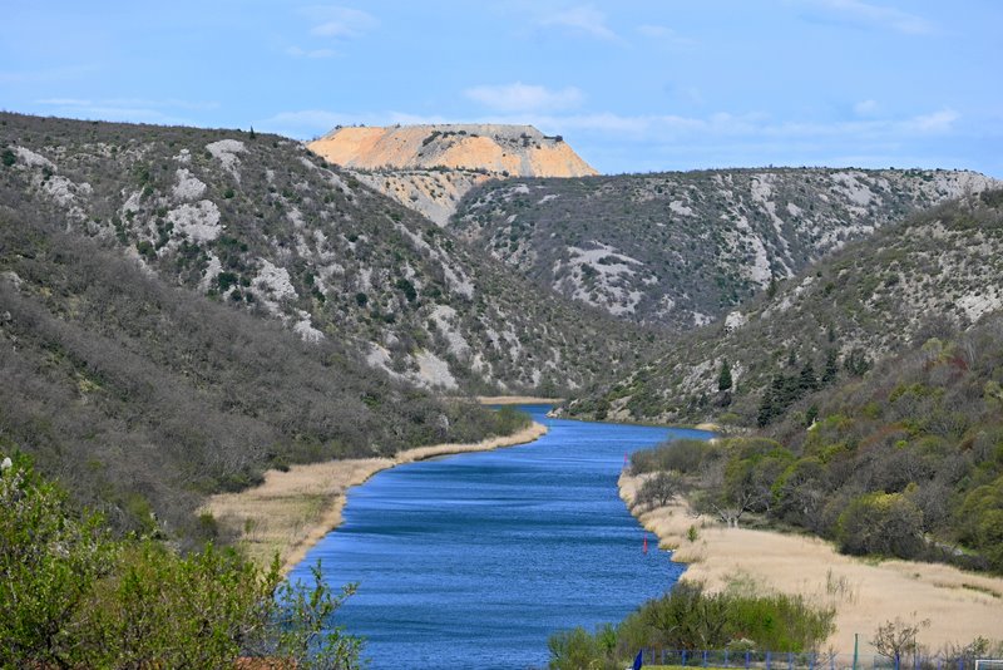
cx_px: 502
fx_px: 4598
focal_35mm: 165
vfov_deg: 8.3
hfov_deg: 12.4
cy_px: 335
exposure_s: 1/400
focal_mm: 110
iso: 100
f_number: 7.1
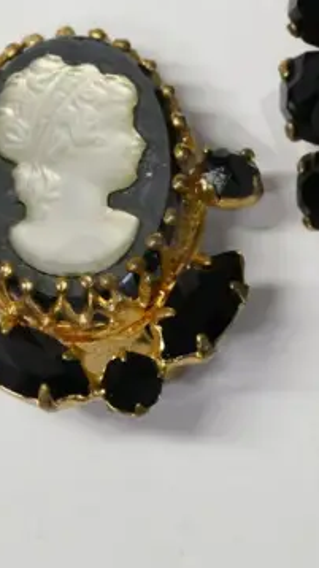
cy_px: 136
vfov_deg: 5.8
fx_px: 5632
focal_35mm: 374
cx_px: 278
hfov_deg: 3.2
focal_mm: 60
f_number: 5.6
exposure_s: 1/125
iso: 3200
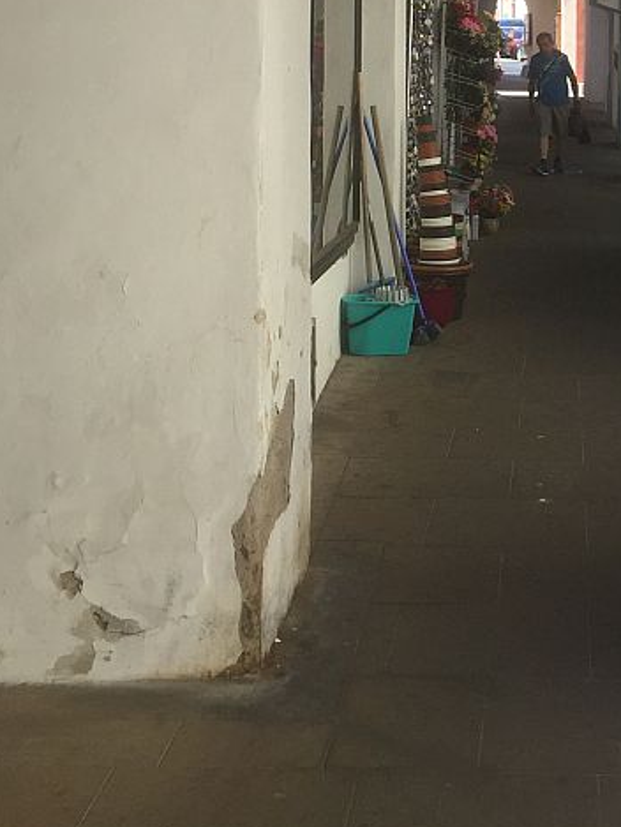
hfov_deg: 21.4
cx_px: 639
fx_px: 1578
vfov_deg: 28.0
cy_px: 43
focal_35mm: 66
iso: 32
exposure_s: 1/384
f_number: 2.2
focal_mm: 4.15
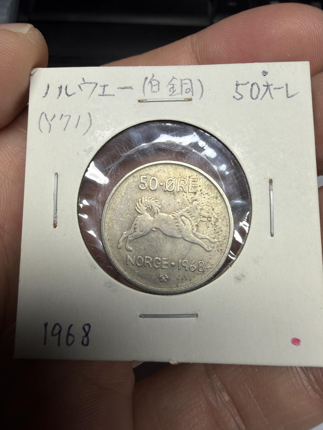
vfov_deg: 67.3
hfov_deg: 53.1
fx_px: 323
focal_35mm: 26
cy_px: 215
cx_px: 162
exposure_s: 1/168
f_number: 2.2
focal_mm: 2.22
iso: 40
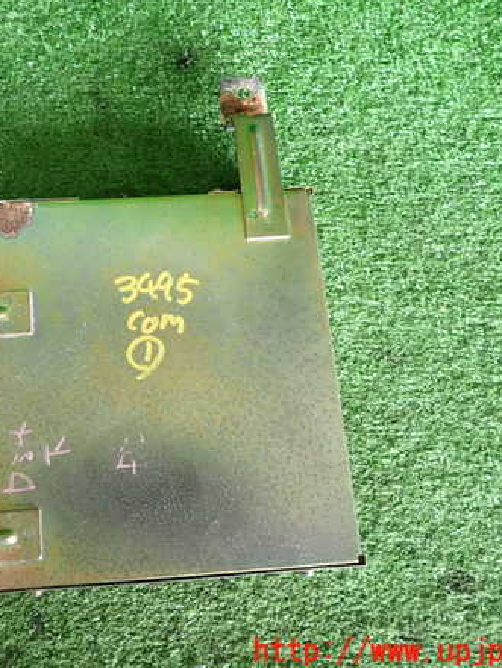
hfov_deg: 40.9
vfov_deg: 53.9
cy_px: 330
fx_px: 657
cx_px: 141
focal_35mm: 34
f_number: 2
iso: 200
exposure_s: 1/80
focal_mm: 4.5
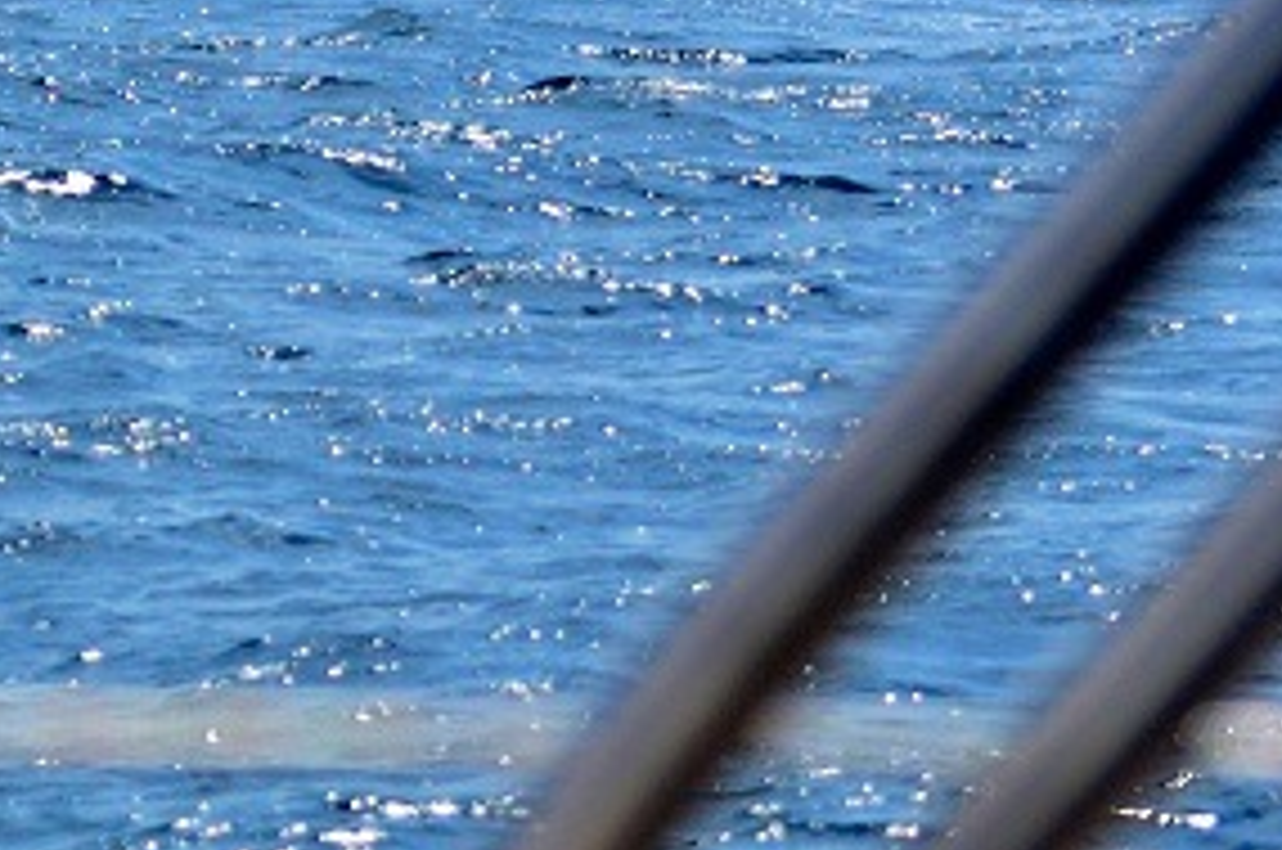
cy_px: -110
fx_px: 13083
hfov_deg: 5.6
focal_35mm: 368
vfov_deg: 3.7
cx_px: -389
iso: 800
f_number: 5
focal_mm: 70
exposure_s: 1/6400
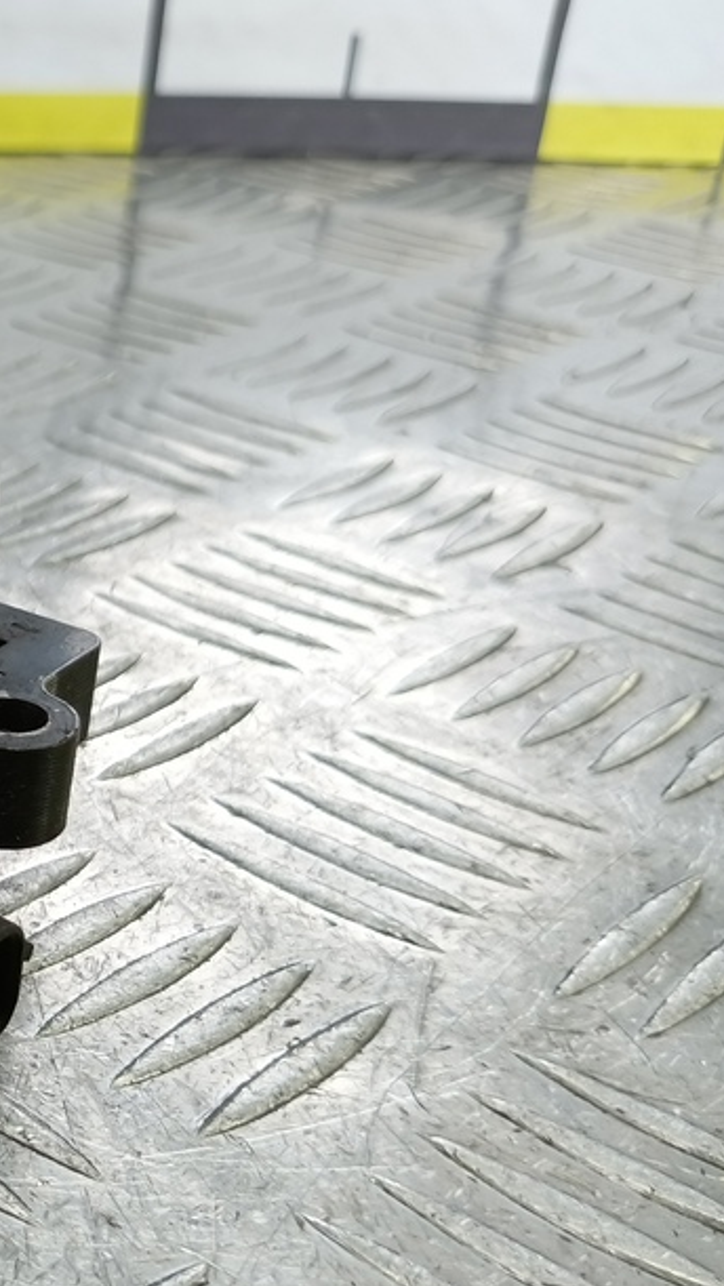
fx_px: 1432
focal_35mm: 42
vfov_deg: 48.2
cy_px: 739
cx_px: -324
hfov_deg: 23.4
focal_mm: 4.11
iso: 157
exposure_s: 1/100
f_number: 1.6
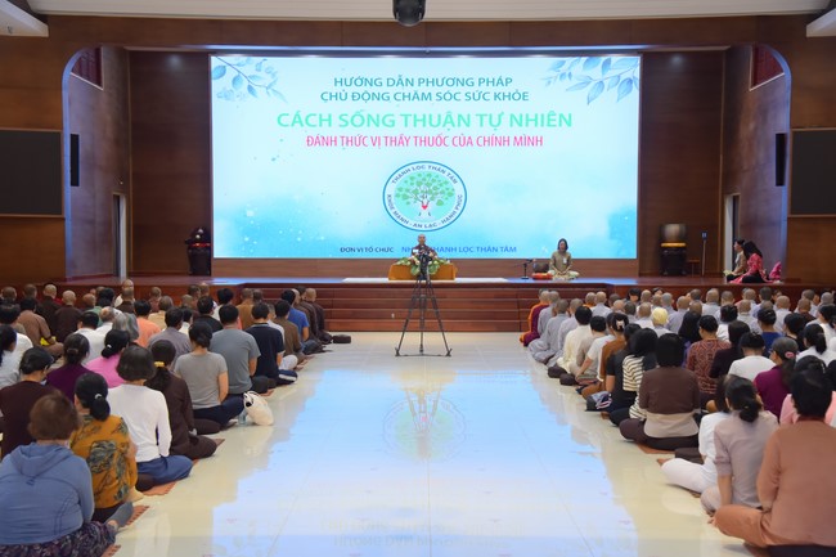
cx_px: 418
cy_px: 278
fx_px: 1161
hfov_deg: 39.6
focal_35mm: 50
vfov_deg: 27.0
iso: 1250
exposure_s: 1/125
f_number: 5.6
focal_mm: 50
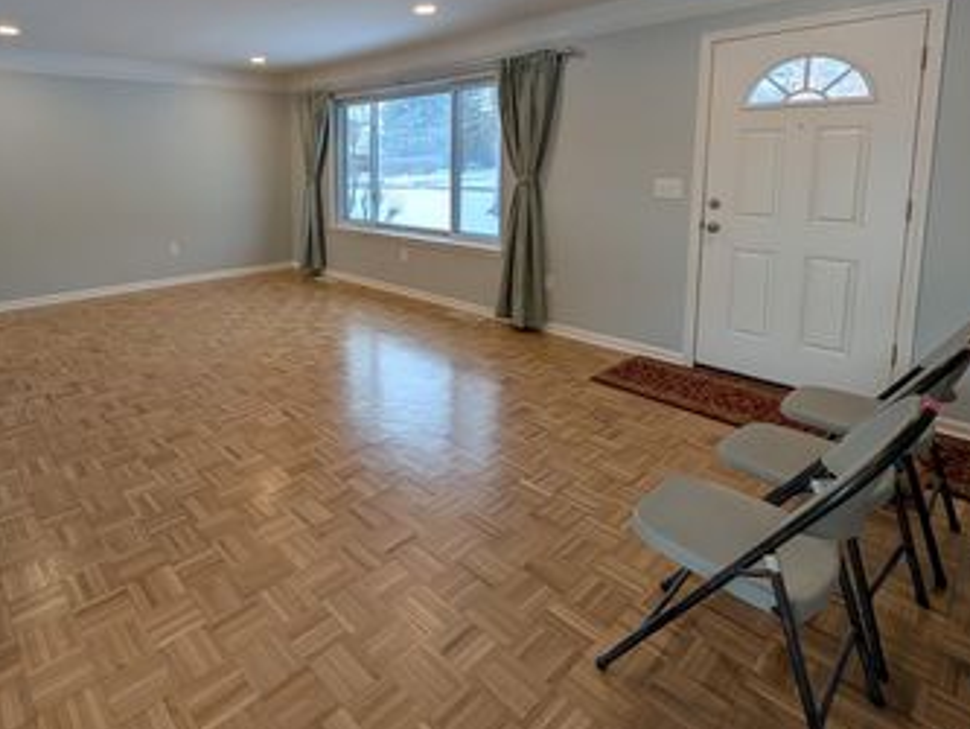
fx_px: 505
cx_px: 344
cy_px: 223
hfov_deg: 85.4
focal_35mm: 18
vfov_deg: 68.9
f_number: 1.7
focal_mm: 2.02
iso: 85
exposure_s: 1/380
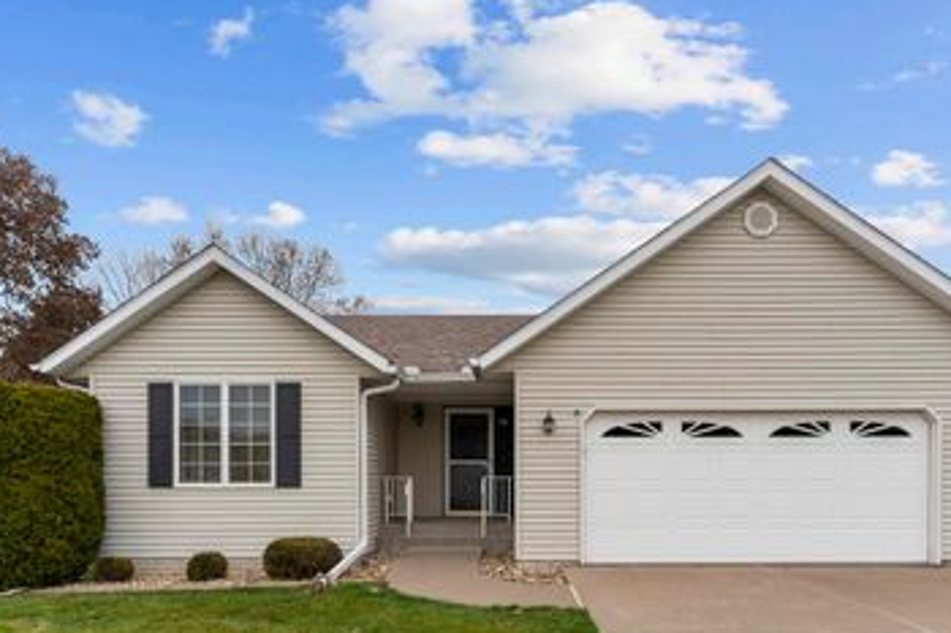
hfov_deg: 83.8
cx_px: 514
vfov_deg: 60.3
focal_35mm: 20
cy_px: 425
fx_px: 528
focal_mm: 14
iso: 80
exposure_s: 1/50
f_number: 4.5
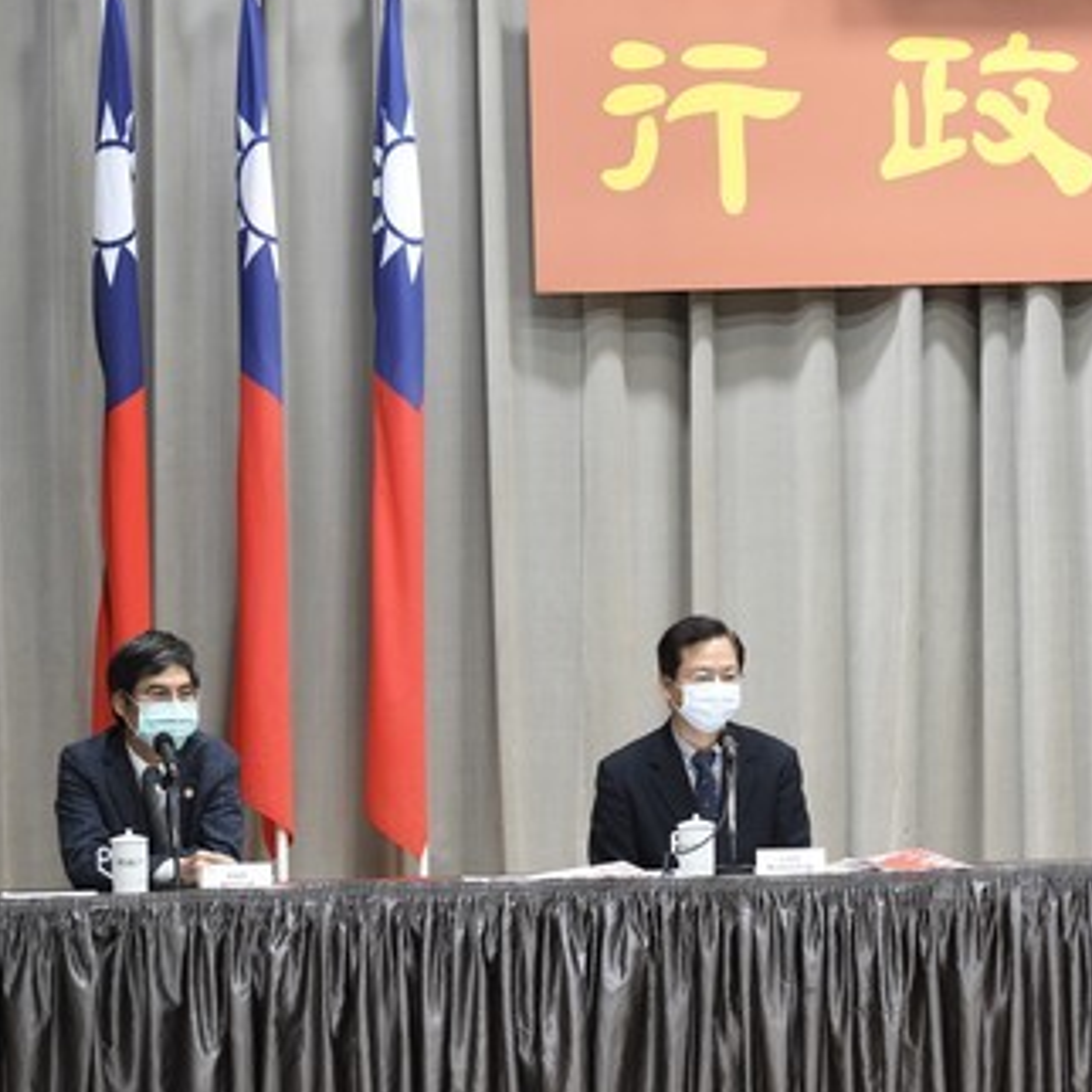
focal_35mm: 190
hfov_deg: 9.2
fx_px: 6781
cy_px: 495
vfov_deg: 9.2
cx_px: 980
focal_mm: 120
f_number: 5.6
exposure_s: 1/200
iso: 1600
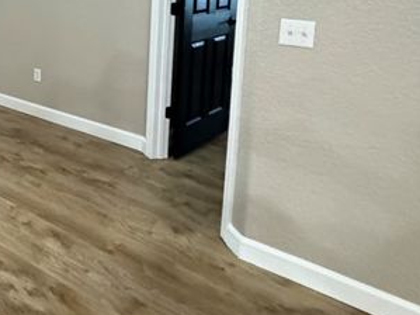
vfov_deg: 38.6
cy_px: 7
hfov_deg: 45.4
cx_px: -13
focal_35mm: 33
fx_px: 400
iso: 1250
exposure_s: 1/60
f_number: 2.2
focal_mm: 2.22
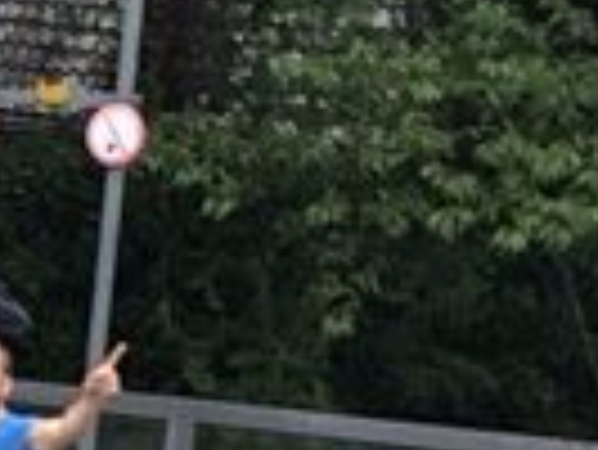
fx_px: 2576
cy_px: 868
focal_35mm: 149
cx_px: -171
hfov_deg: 12.8
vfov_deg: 9.4
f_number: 2.4
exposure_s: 1/199
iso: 50
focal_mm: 2.15
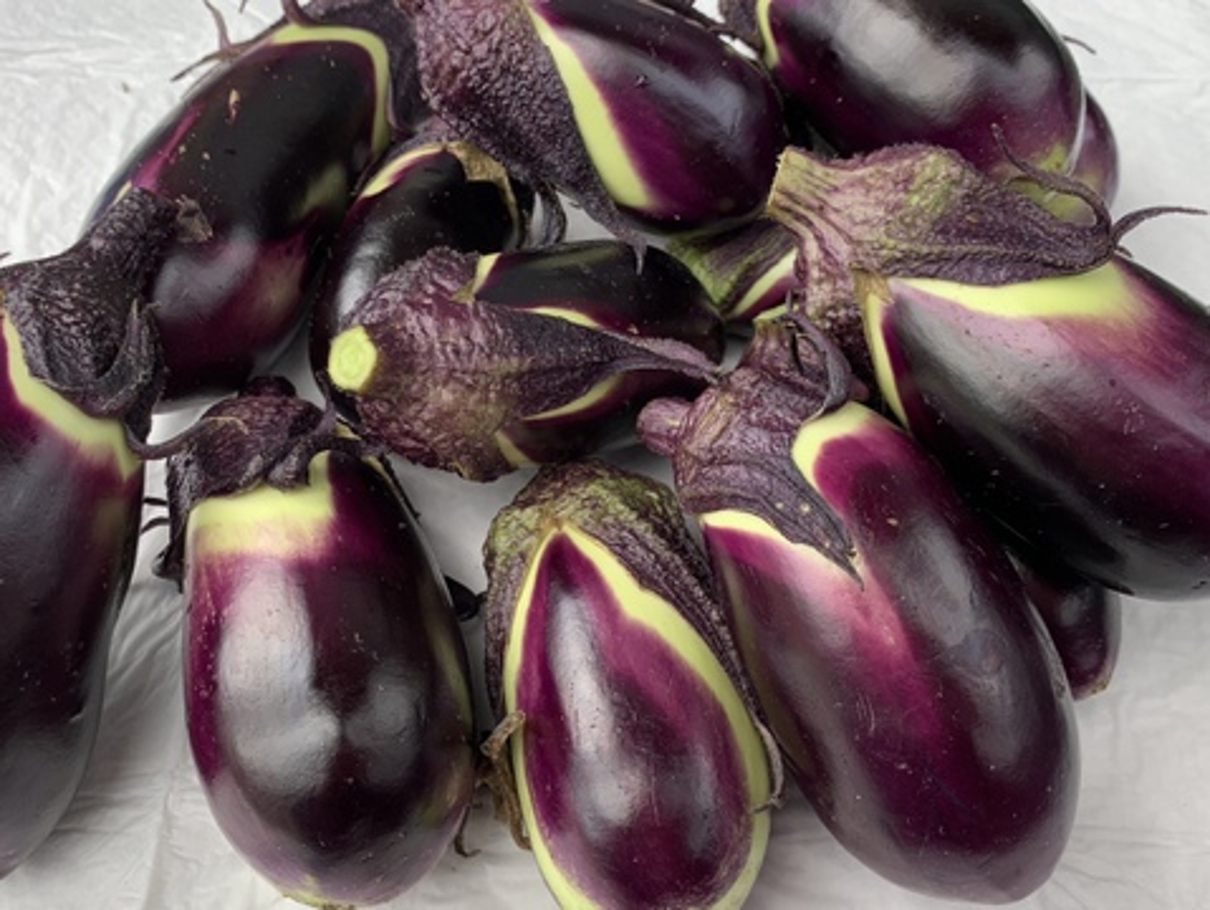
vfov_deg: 53.1
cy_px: 455
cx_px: 605
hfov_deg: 67.3
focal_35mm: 26
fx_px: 910
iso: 25
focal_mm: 4.25
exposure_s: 1/279
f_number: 1.8
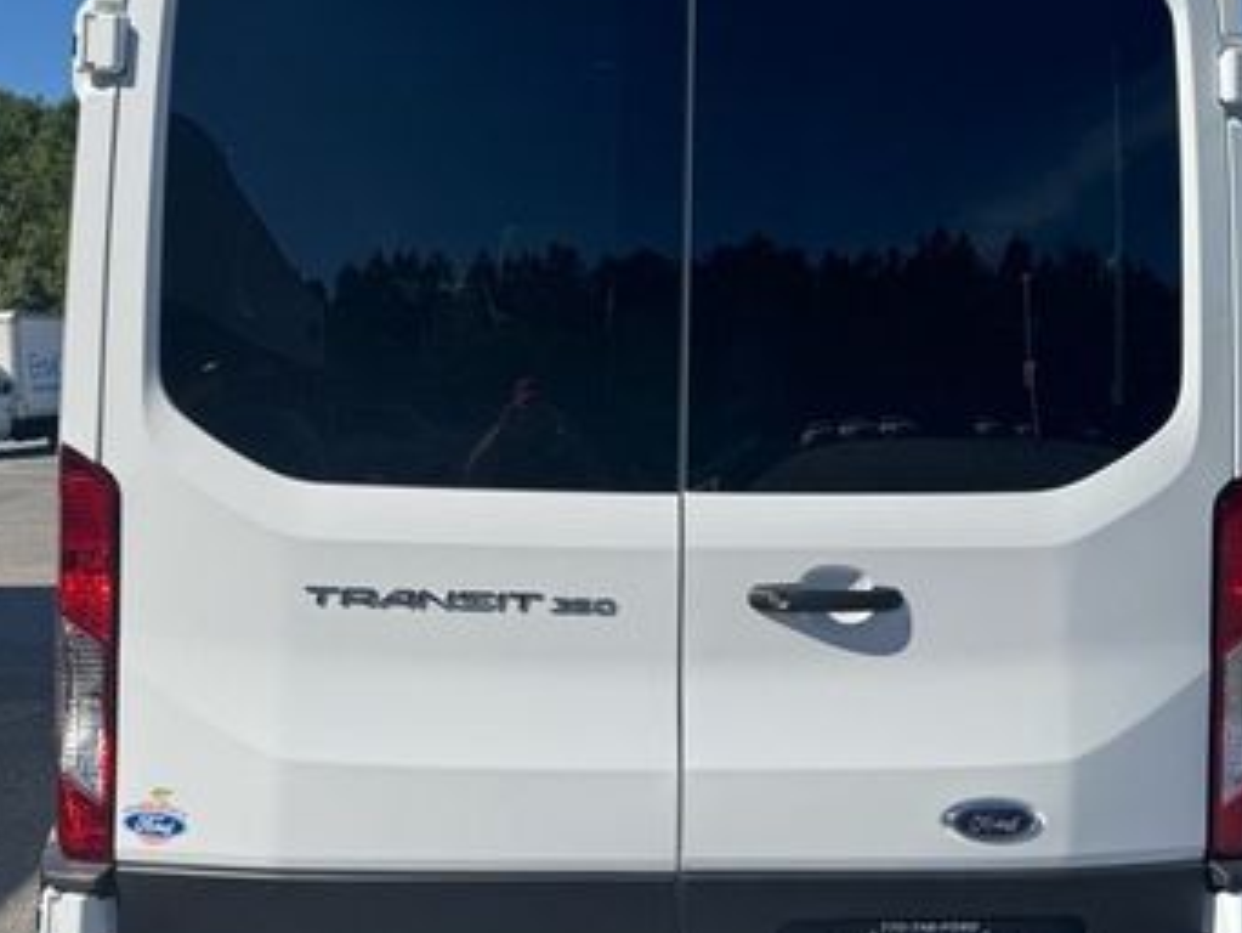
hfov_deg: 42.1
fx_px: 1615
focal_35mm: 45
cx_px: 616
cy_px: 463
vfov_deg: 32.2
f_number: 1.78
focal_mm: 6.76
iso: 80
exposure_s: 1/6410
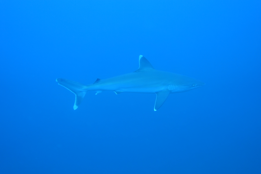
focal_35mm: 50
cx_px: 130
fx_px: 362
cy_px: 87
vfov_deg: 27.0
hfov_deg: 39.6
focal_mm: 18.3
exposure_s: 1/50
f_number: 2.8
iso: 125
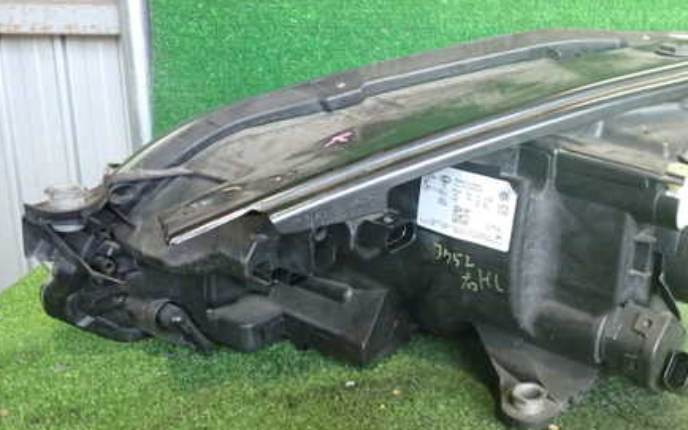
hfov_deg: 44.7
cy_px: 214
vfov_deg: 29.2
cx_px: 453
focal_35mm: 44
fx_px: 825
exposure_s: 1/50
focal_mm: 5.4
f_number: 2.3
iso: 640
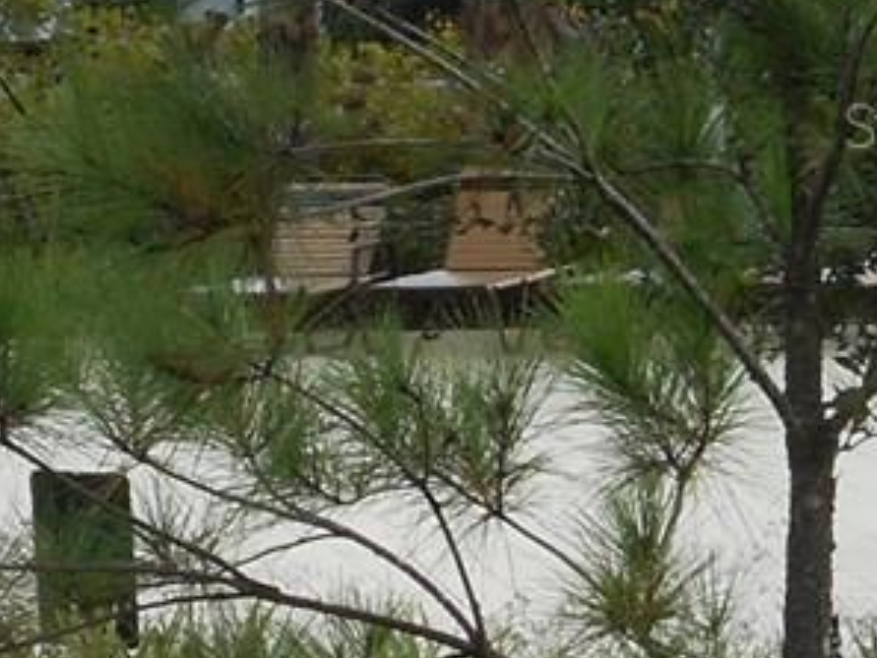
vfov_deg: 4.7
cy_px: 124
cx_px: -1240
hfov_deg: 6.0
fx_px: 8060
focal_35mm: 318
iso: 80
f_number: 5.1
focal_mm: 10.5
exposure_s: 1/160
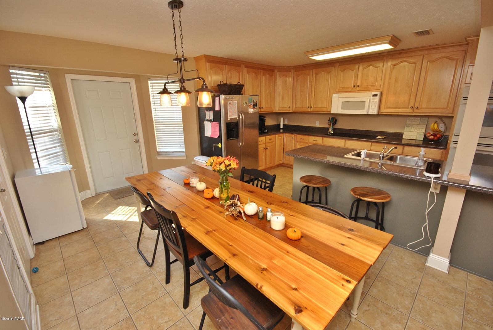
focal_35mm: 15
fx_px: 206
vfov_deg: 77.5
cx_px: 246
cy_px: 165
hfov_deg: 100.3
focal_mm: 10
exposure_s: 1/10
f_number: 9
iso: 400
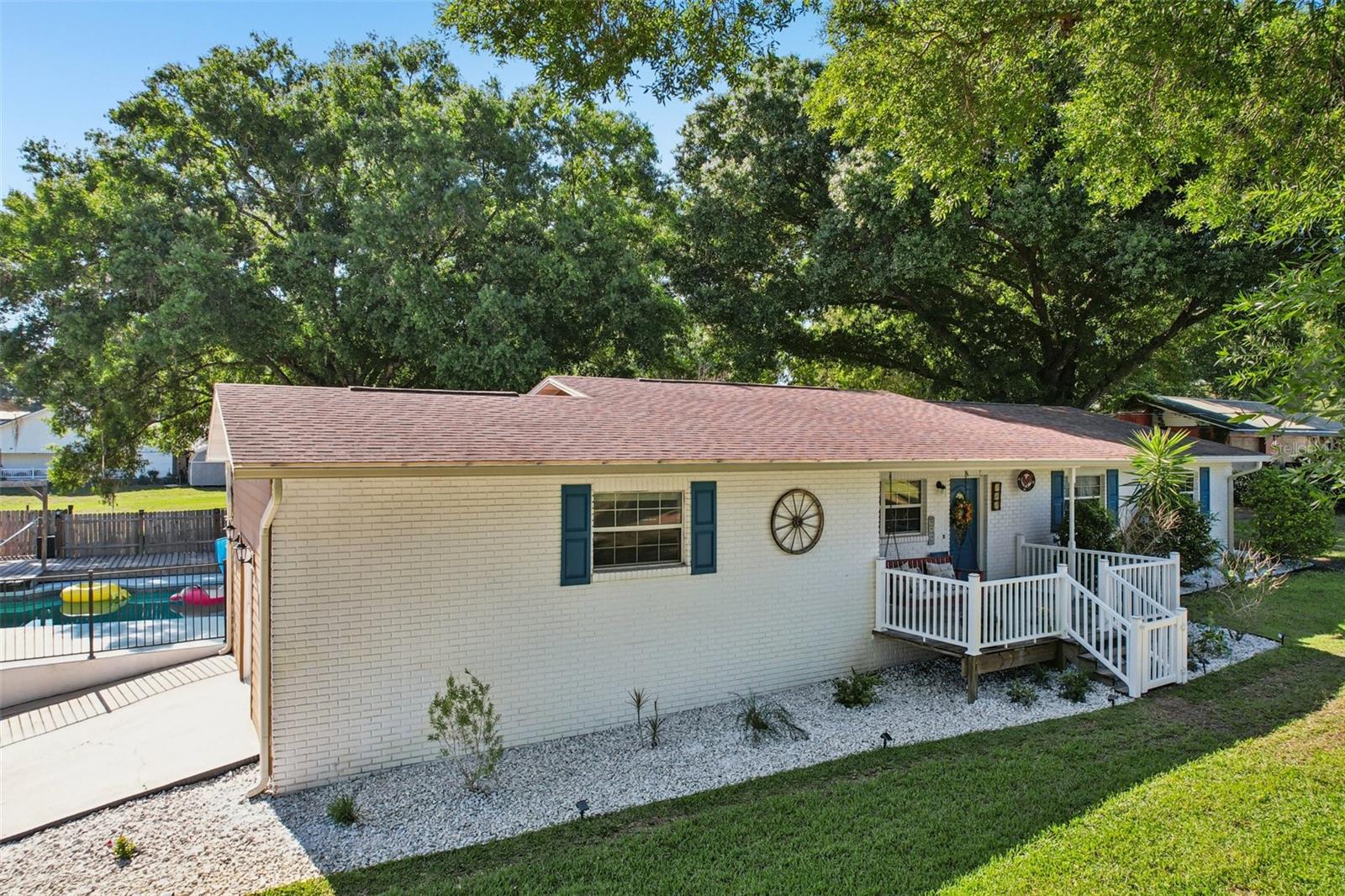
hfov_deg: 78.6
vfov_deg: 57.2
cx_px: 672
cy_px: 448
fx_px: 822
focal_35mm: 22
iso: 100
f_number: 2.8
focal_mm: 8.4
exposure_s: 1/640
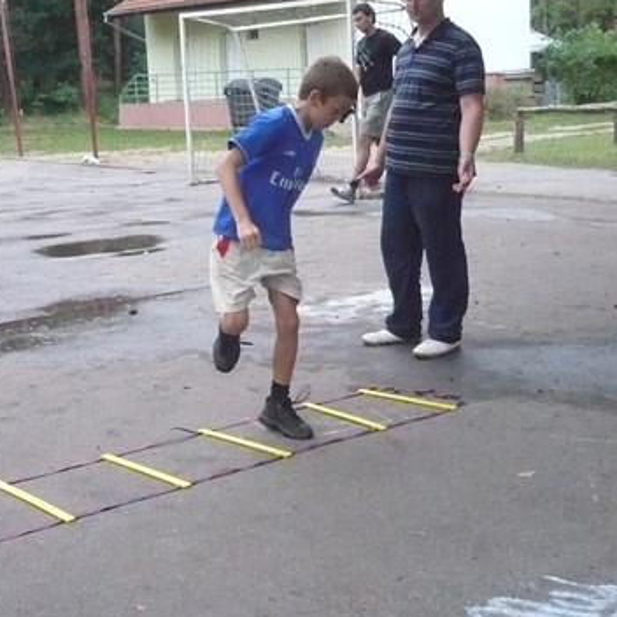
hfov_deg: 29.1
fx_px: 1190
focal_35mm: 59
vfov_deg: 29.1
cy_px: 291
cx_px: 303
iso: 800
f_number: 2.9
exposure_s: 1/200
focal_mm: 6
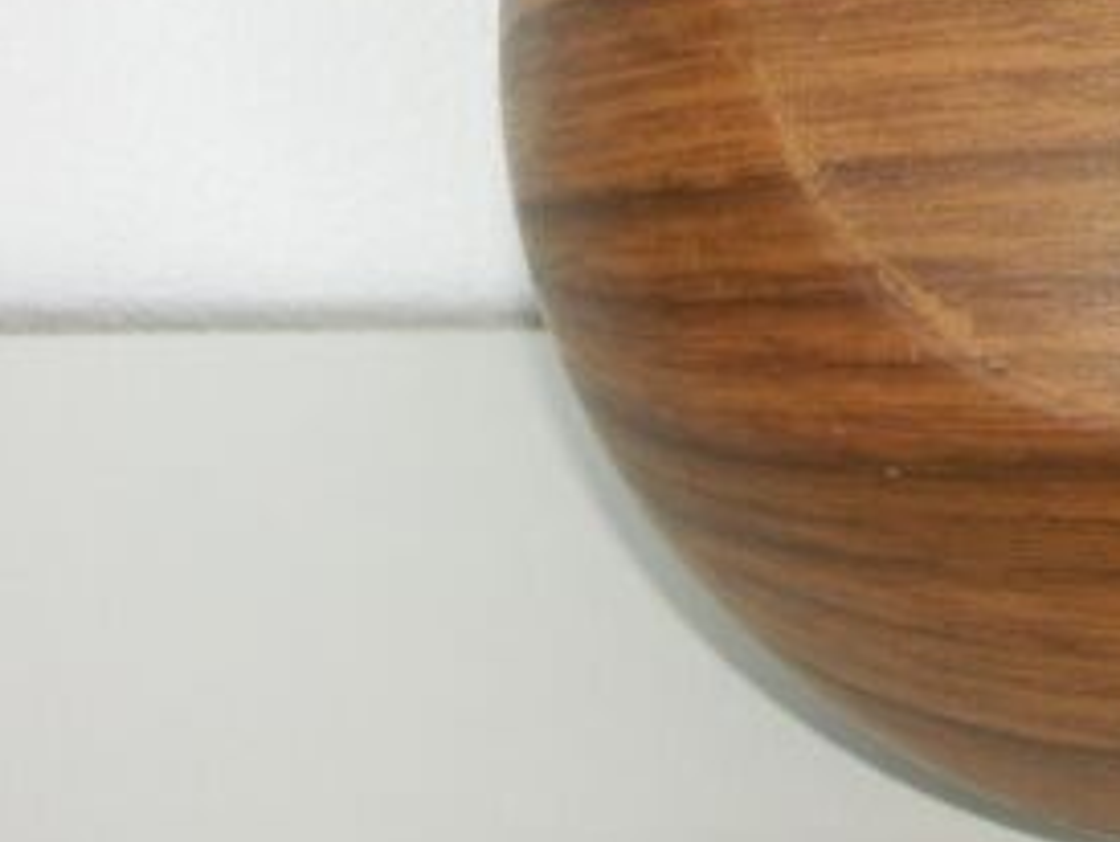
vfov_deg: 16.8
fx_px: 2785
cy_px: 4
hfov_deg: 21.3
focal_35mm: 86
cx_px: 1300
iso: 64
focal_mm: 9.74
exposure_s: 1/50
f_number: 2.8
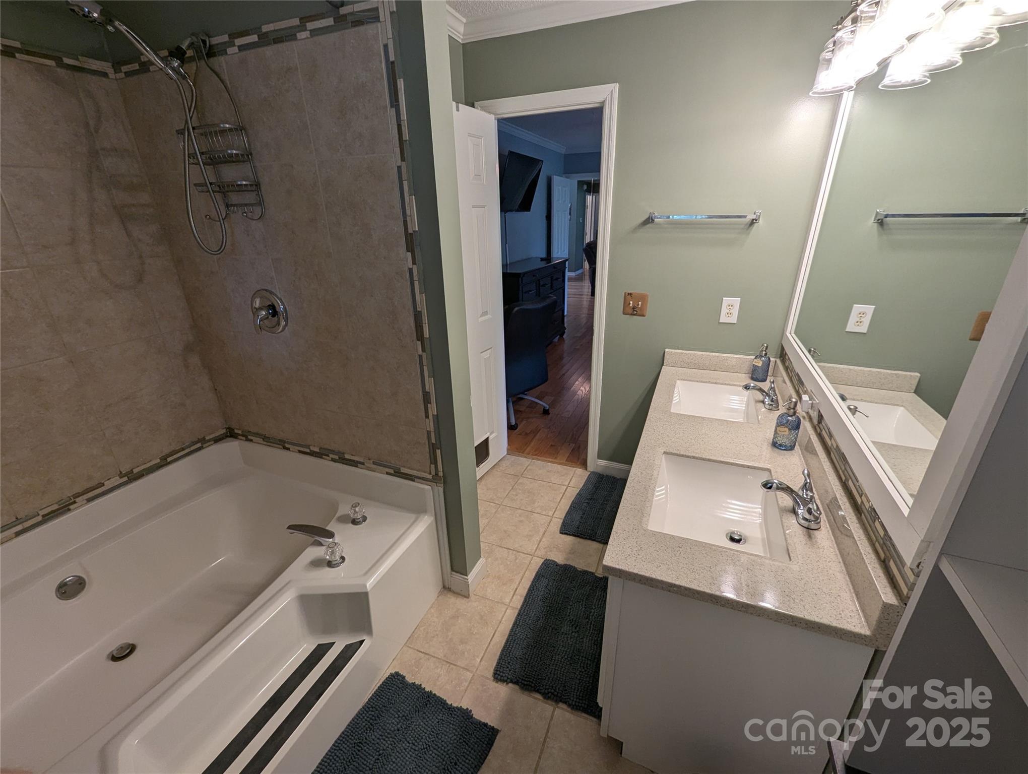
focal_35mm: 13
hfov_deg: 106.1
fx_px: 387
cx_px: 514
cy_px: 387
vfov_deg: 90.1
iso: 57
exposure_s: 1/60
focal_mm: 1.95
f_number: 2.2
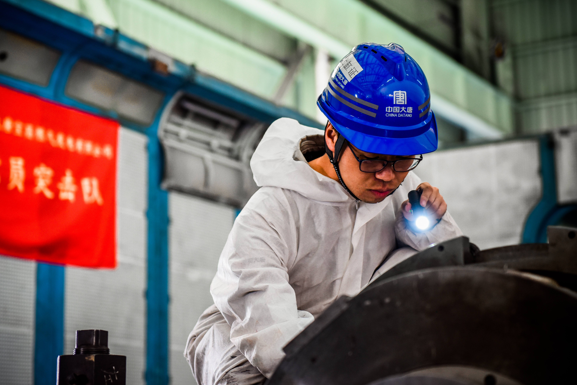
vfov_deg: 16.7
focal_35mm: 82
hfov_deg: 24.7
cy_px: 170
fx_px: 1315
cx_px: 262
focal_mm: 70
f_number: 2.8
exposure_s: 1/80
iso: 800
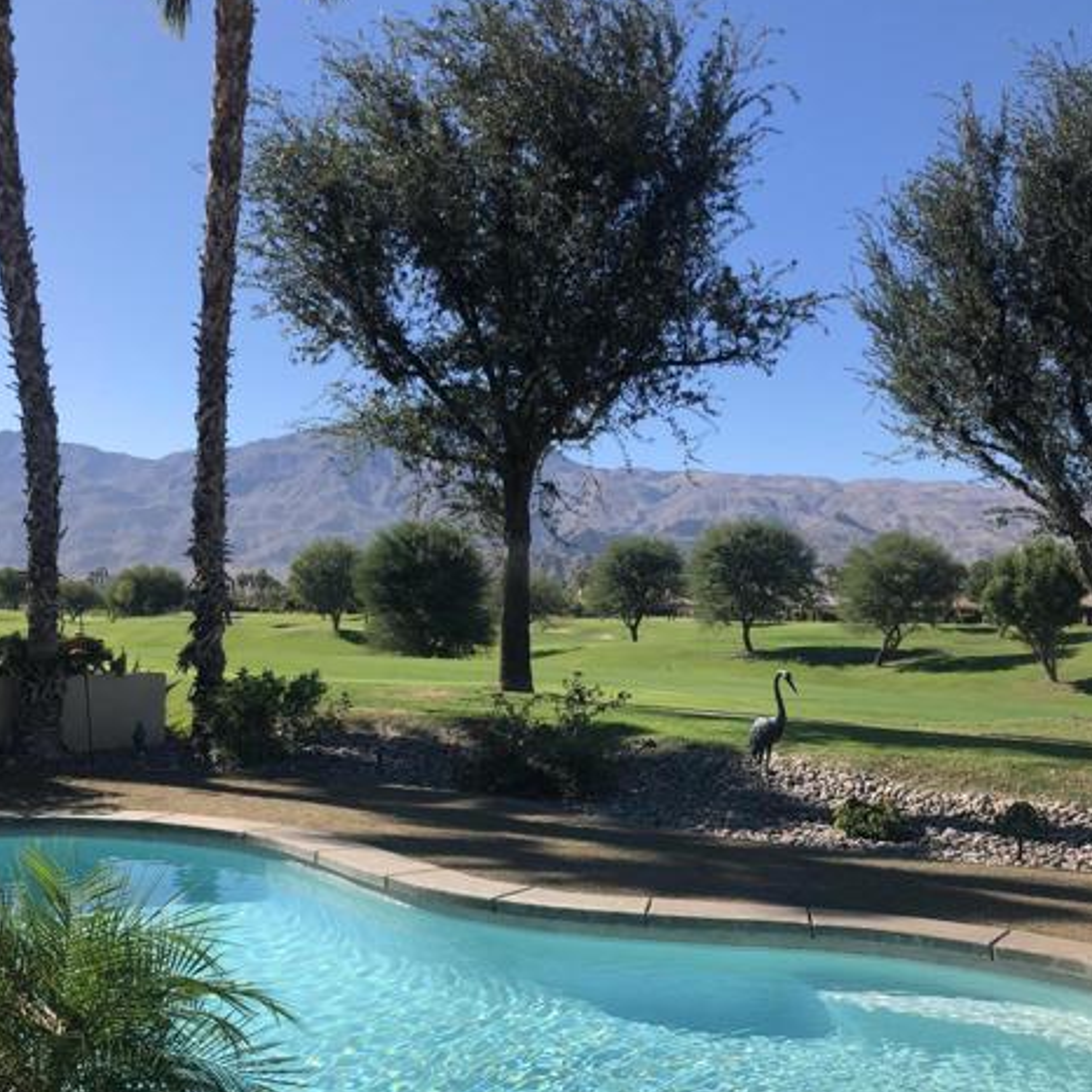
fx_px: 1213
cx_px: 544
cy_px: 642
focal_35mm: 34
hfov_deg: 48.5
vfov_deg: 48.2
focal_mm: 4
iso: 20
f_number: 1.8
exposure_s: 1/1869
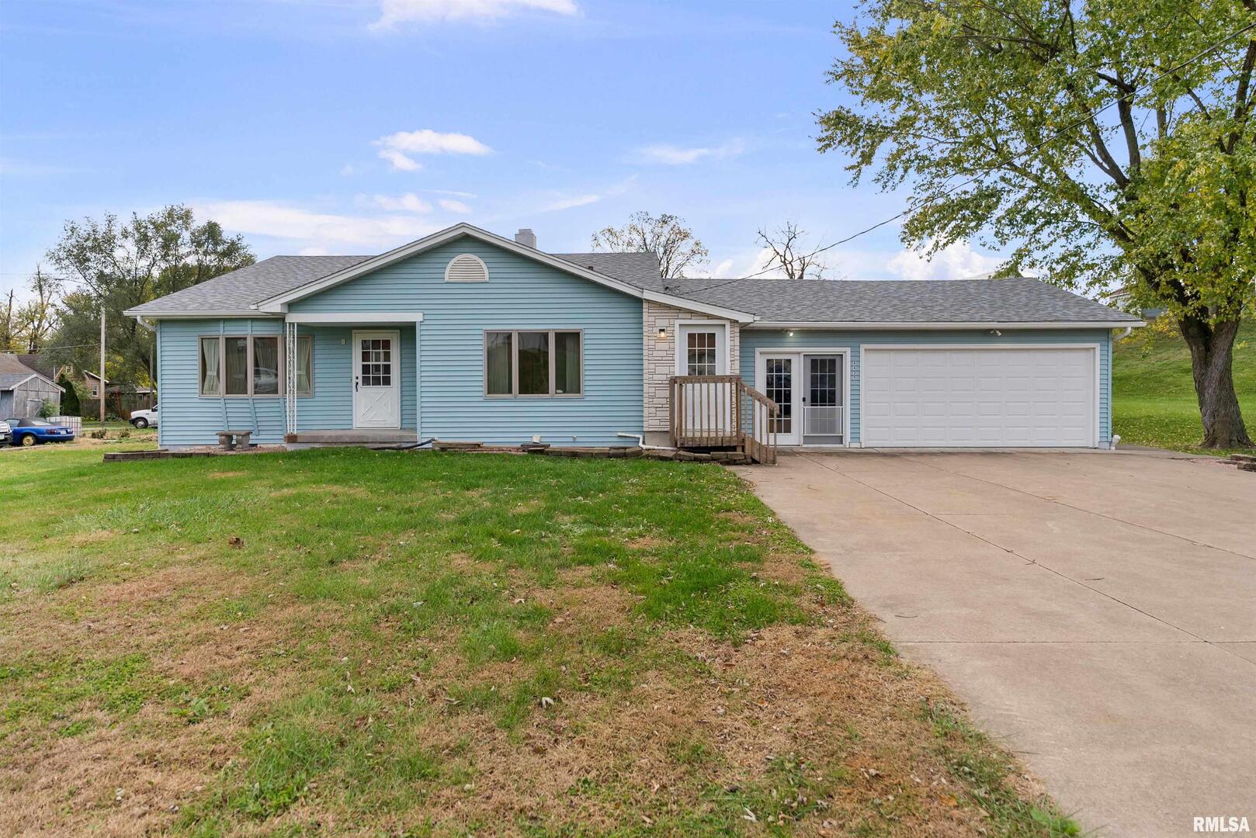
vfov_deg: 63.8
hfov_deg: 86.0
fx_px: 674
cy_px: 419
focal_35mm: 19
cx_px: 628
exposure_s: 1/800
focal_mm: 19.3
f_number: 3.2
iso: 80
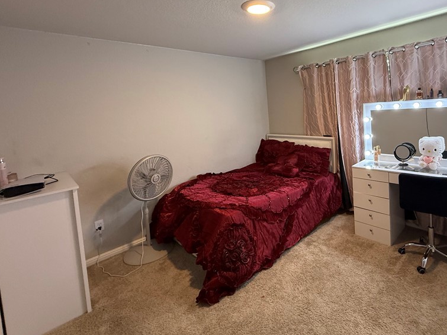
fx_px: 245
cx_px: 284
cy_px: 125
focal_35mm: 19
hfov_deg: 82.8
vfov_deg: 67.6
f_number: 2.2
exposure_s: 1/120
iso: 320
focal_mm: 2.22
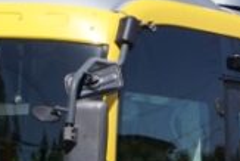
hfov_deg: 4.9
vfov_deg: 3.2
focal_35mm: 423
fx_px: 2823
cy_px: 236
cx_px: 239
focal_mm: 45
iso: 100
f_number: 8
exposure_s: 1/250
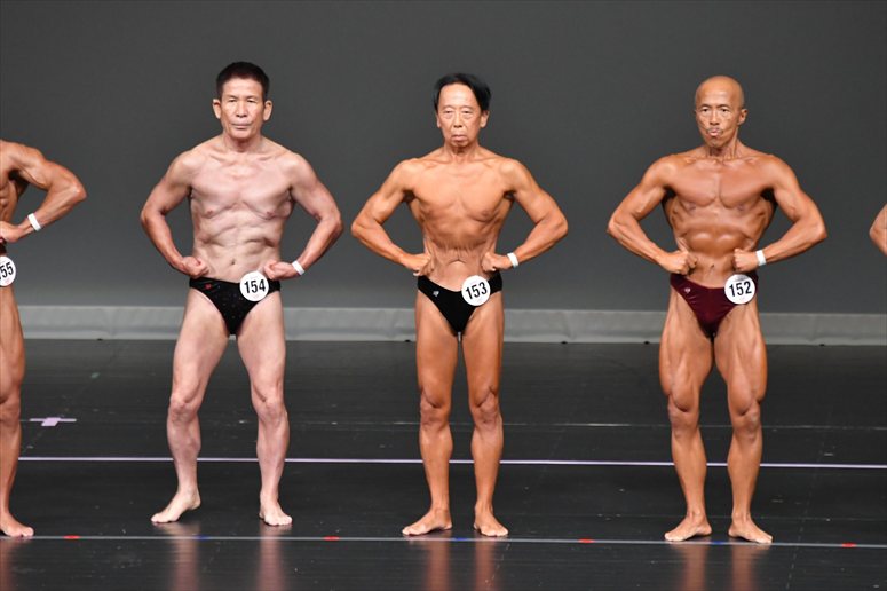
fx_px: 8496
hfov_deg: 6.0
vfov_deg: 4.0
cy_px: 296
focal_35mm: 345
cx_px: 444
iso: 4000
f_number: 5.6
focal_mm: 230
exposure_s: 1/400
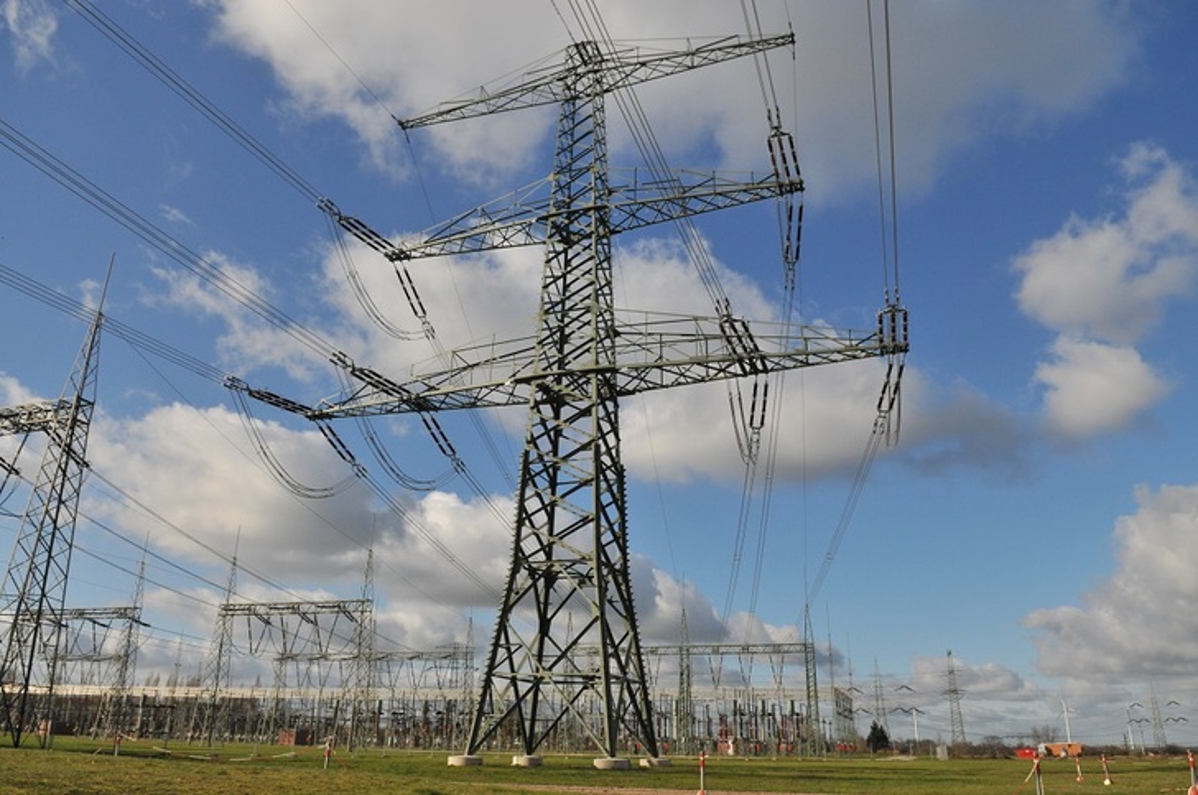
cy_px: 398
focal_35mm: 26
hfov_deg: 70.5
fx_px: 847
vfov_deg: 50.3
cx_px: 599
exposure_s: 1/5000
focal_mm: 17
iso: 400
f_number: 5
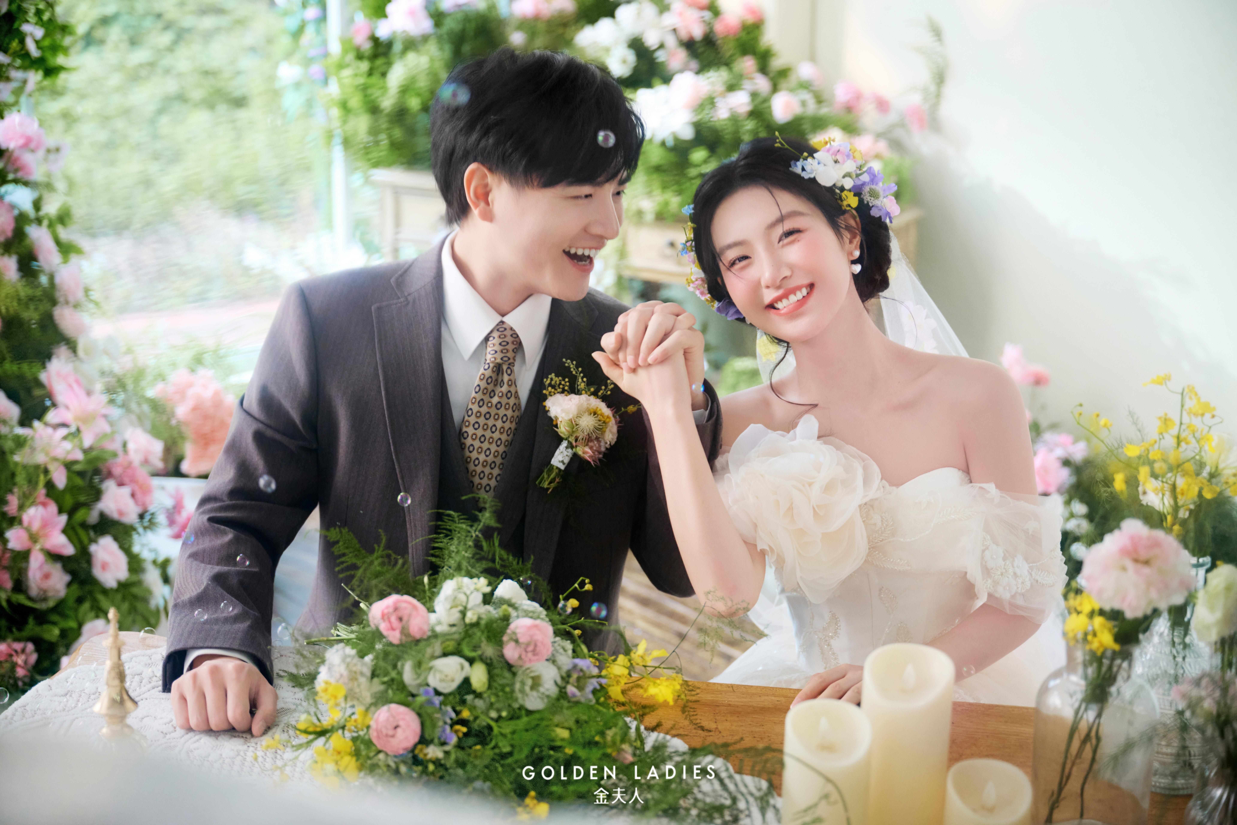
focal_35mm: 53
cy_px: 412
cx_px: 618
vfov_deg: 25.5
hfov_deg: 37.5
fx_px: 1821
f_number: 2.8
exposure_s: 1/125
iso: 800
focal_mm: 53
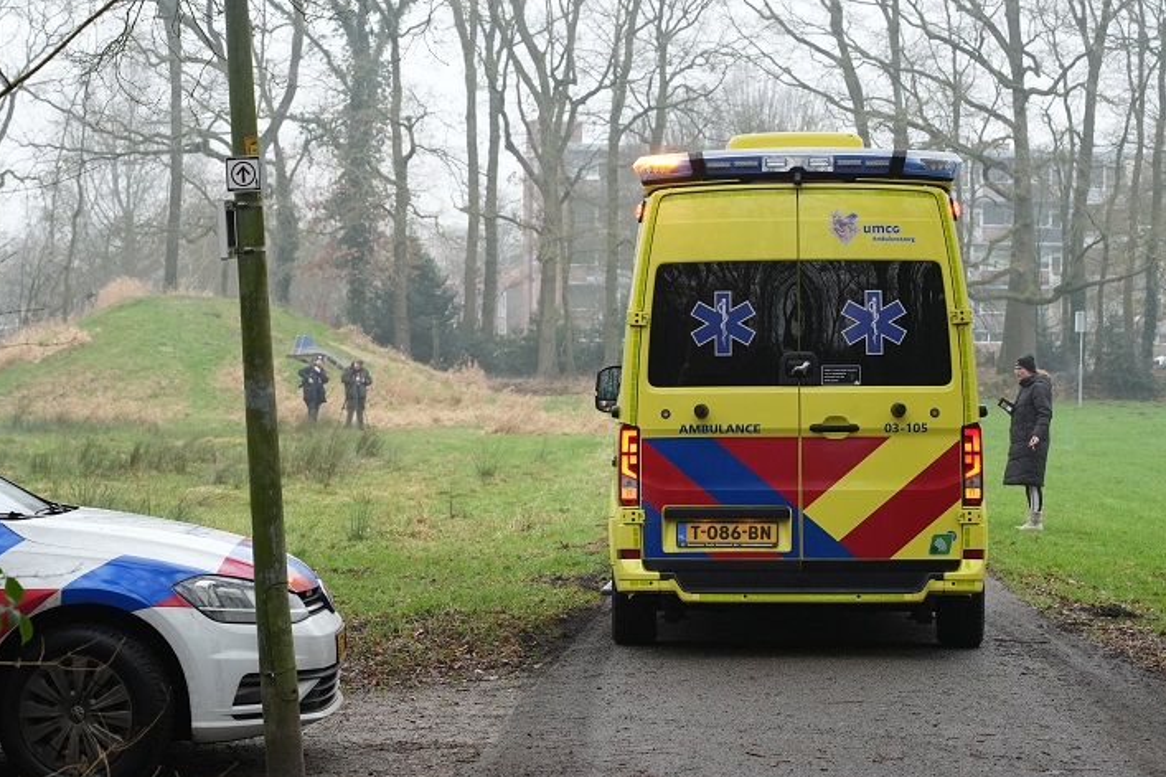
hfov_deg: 20.6
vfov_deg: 13.8
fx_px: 3206
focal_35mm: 99
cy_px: 365
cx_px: 500
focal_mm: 70
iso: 1600
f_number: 6.3
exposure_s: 1/160
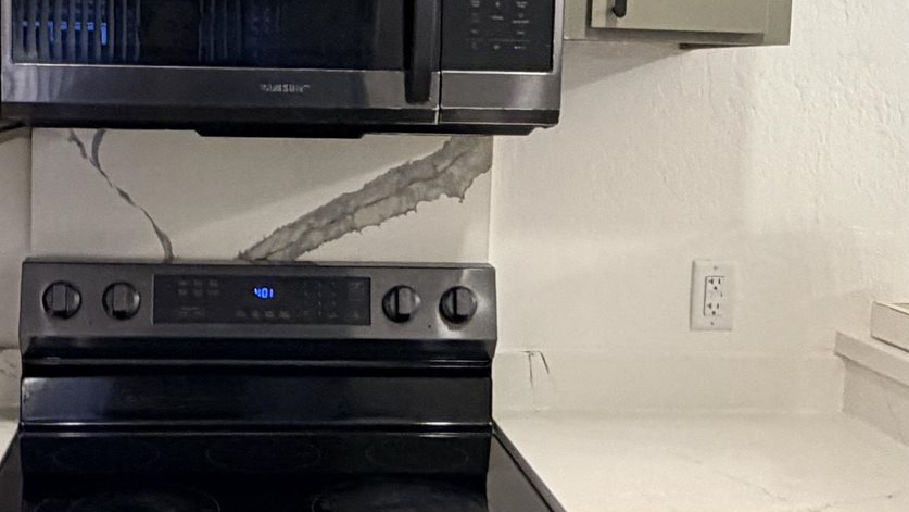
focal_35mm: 56
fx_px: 1350
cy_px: 204
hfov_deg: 37.0
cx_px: 330
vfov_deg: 21.4
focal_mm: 2.22
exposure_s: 1/60
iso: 250
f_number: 2.2
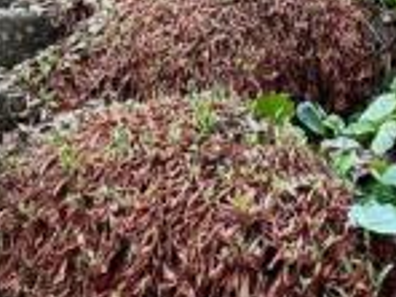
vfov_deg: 25.3
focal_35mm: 55
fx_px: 629
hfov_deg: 34.4
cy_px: 1
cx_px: 285
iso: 125
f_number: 2.2
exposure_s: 1/99
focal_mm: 2.22
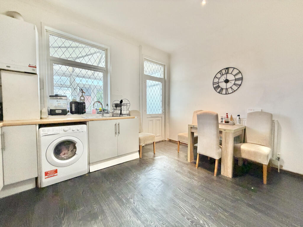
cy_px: 114
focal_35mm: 14
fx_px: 123
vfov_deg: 85.7
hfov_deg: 102.1
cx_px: 152
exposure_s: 1/50
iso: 320
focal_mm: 2.22
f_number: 2.2
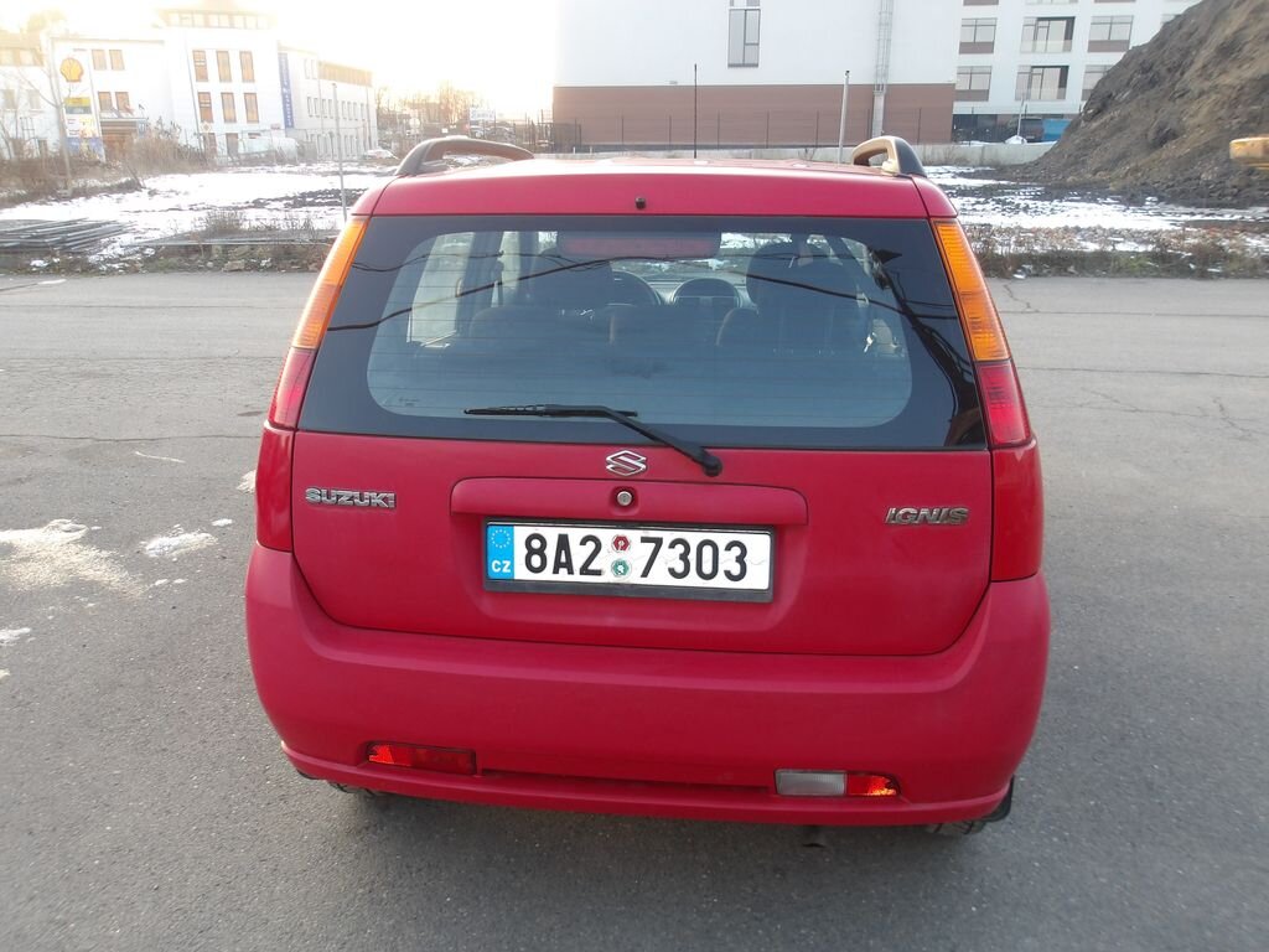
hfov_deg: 65.3
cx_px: 634
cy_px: 476
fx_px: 990
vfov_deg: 51.4
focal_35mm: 27
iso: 100
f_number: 3
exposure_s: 1/45
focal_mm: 4.9
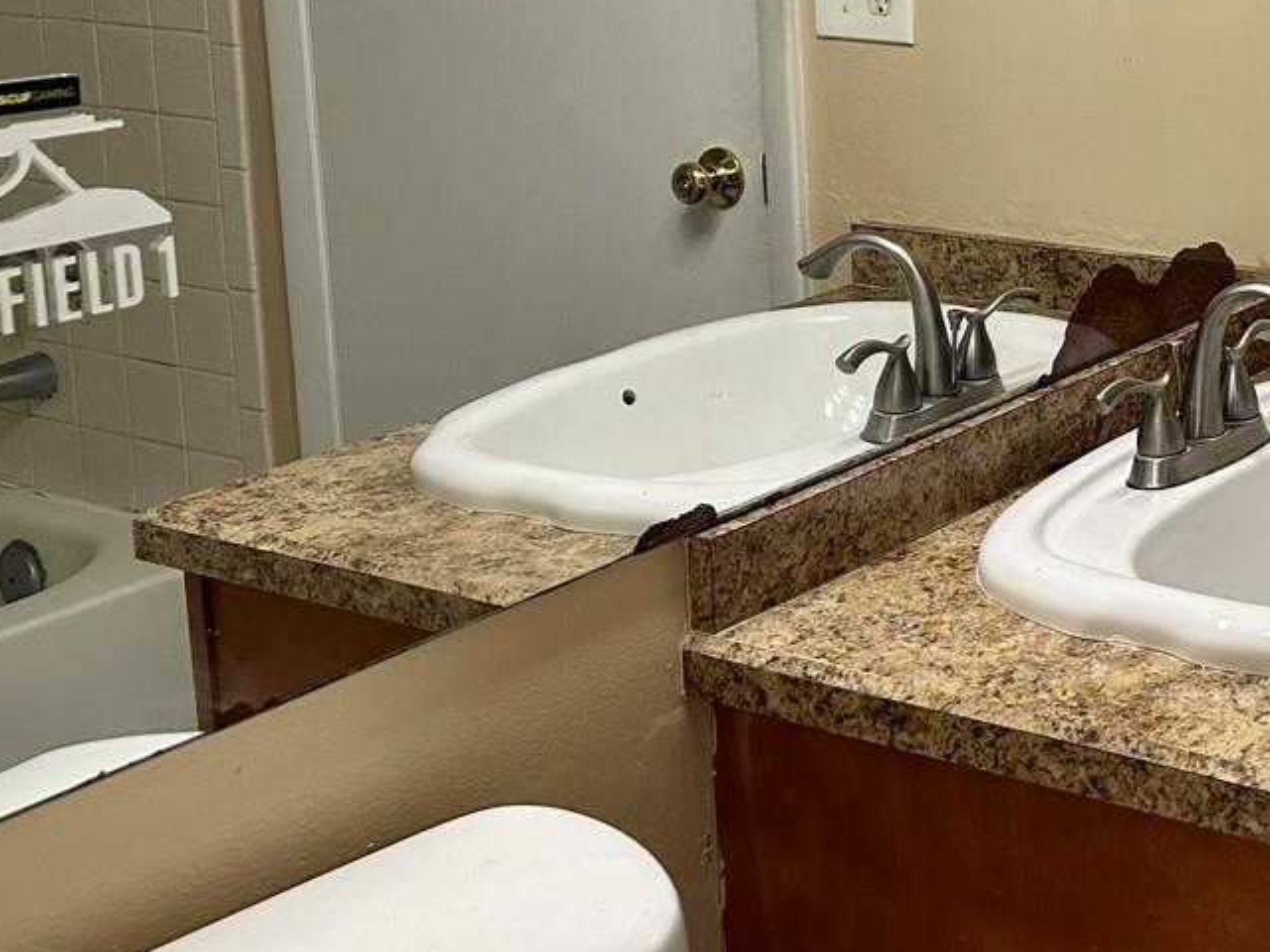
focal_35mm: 60
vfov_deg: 23.7
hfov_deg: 28.4
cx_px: 1494
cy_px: 89
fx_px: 2201
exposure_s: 1/120
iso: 160
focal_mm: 6.86
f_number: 1.78
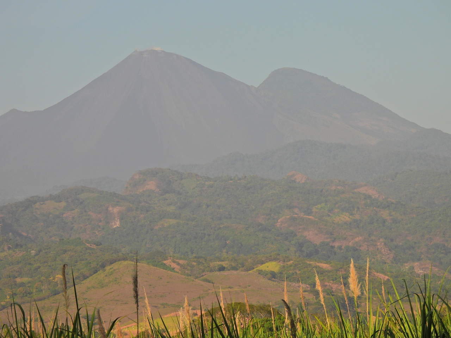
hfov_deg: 8.2
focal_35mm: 240
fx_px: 3127
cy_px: 169
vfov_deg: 6.2
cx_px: 226
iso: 100
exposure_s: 1/320
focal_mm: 42.8
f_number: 4.5
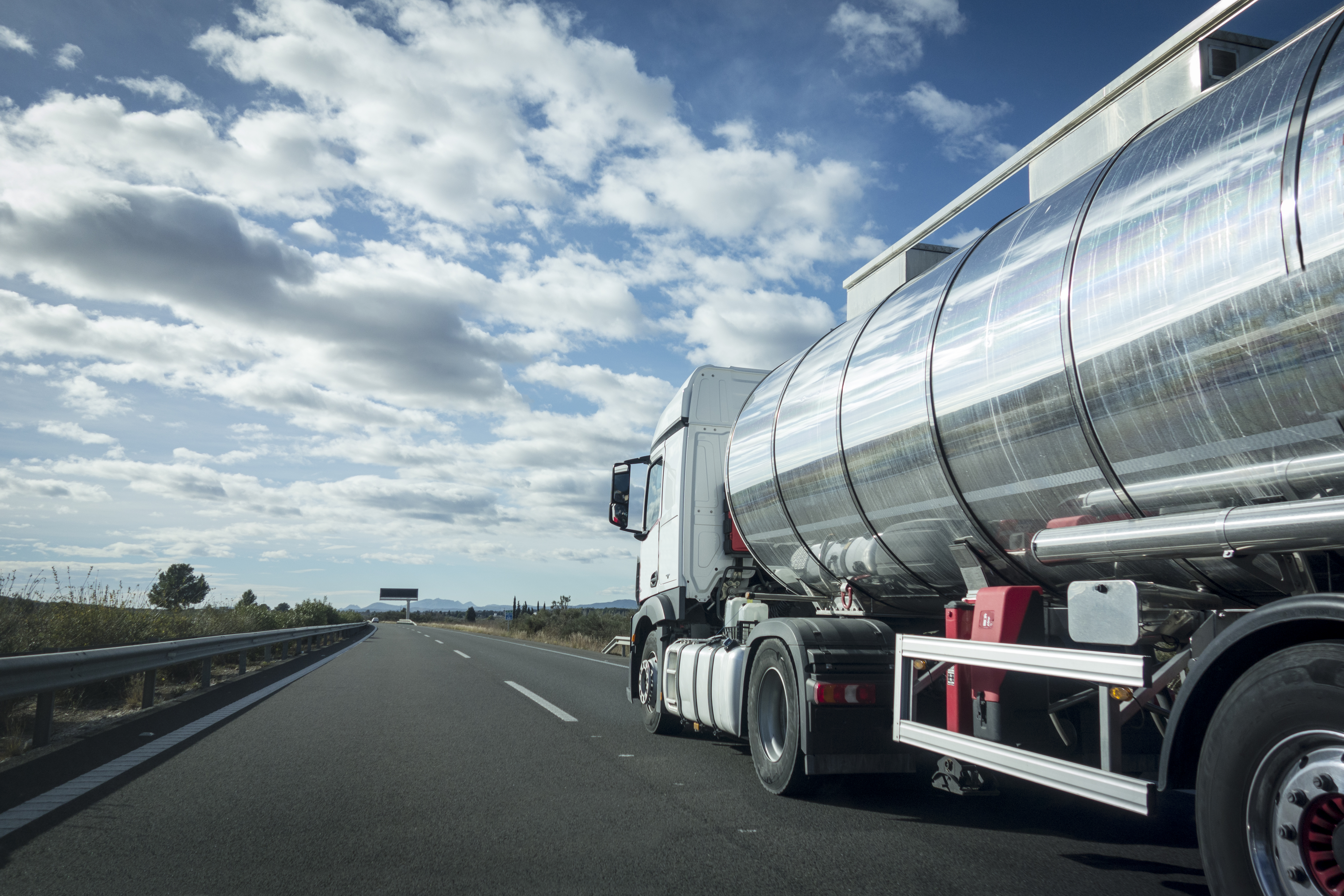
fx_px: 1045
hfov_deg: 65.5
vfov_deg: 46.4
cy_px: 448
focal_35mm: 28
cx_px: 672
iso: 80
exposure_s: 1/2000
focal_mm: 10.4
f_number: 2.8
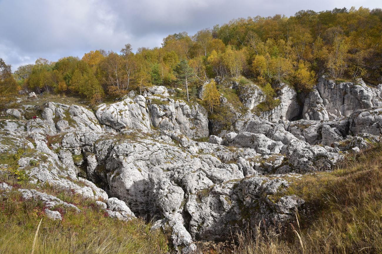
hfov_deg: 39.6
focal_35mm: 50
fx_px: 531
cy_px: 127
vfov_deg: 27.0
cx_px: 191
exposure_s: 1/125
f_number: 9
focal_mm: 50
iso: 100
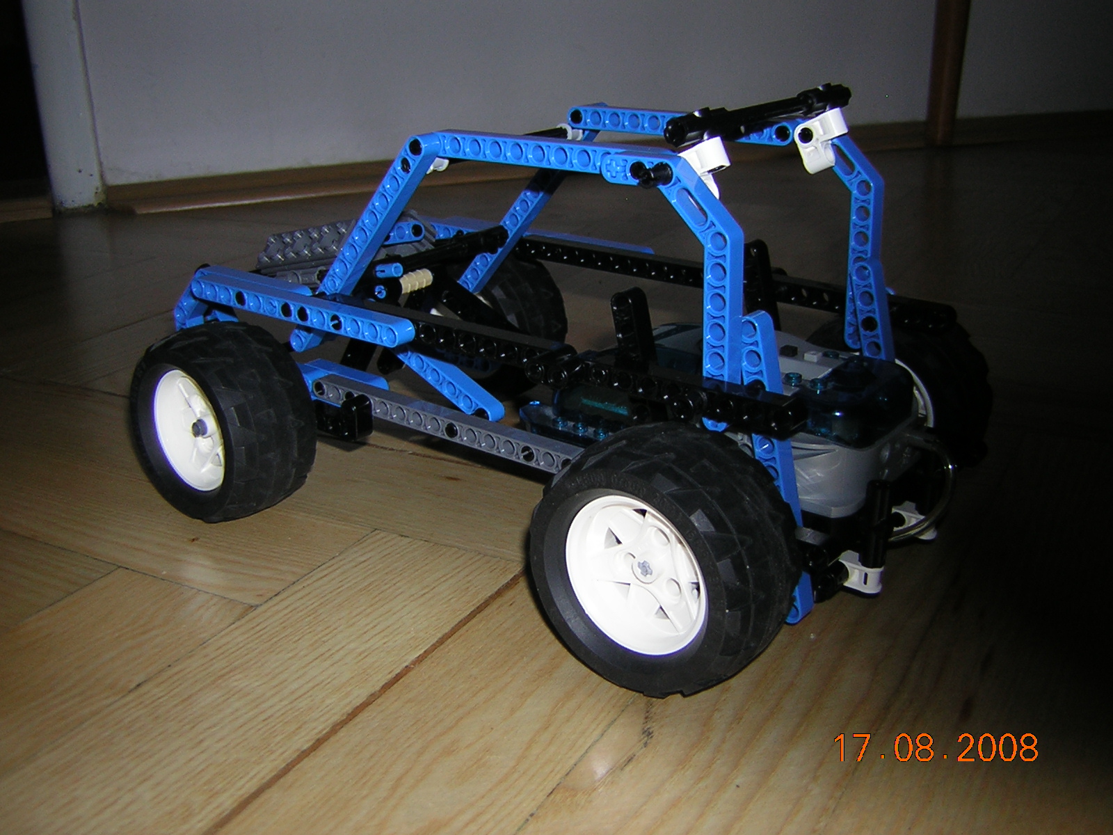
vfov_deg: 39.7
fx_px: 1157
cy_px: 418
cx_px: 556
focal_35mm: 36
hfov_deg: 51.4
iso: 50
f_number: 2.6
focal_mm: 4.7
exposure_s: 1/60.1
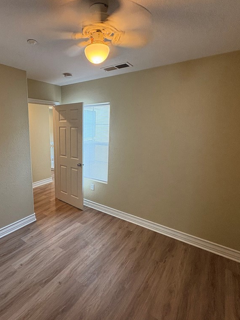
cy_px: 161
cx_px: 80
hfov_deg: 66.8
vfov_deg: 84.7
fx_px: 176
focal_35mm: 19
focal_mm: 2.22
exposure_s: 1/60
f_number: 2.2
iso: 200
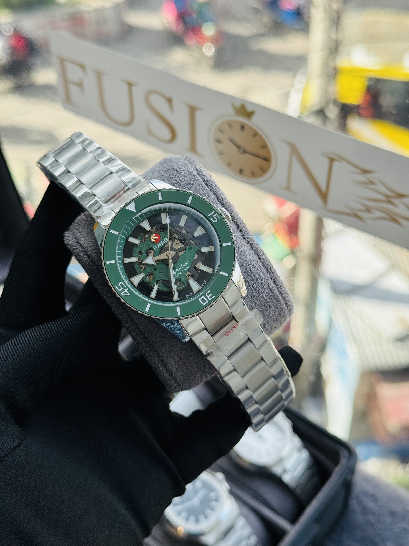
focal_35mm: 48
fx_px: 756
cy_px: 273
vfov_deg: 39.7
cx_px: 204
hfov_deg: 30.3
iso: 64
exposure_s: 1/888
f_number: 1.78
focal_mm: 6.76
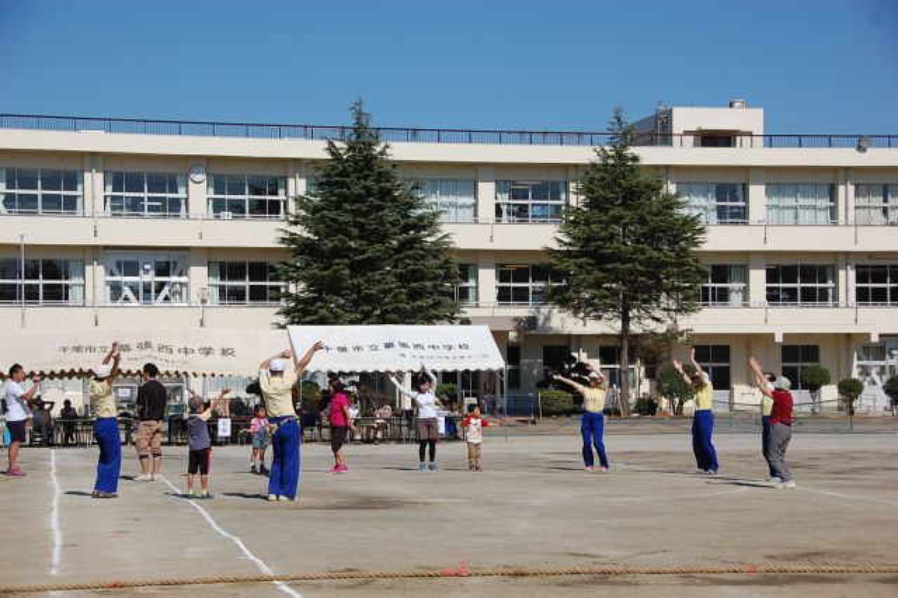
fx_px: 1945
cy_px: 299
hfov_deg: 26.0
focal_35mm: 78
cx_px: 449
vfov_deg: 17.5
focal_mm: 52
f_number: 6.3
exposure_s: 1/1600
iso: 200
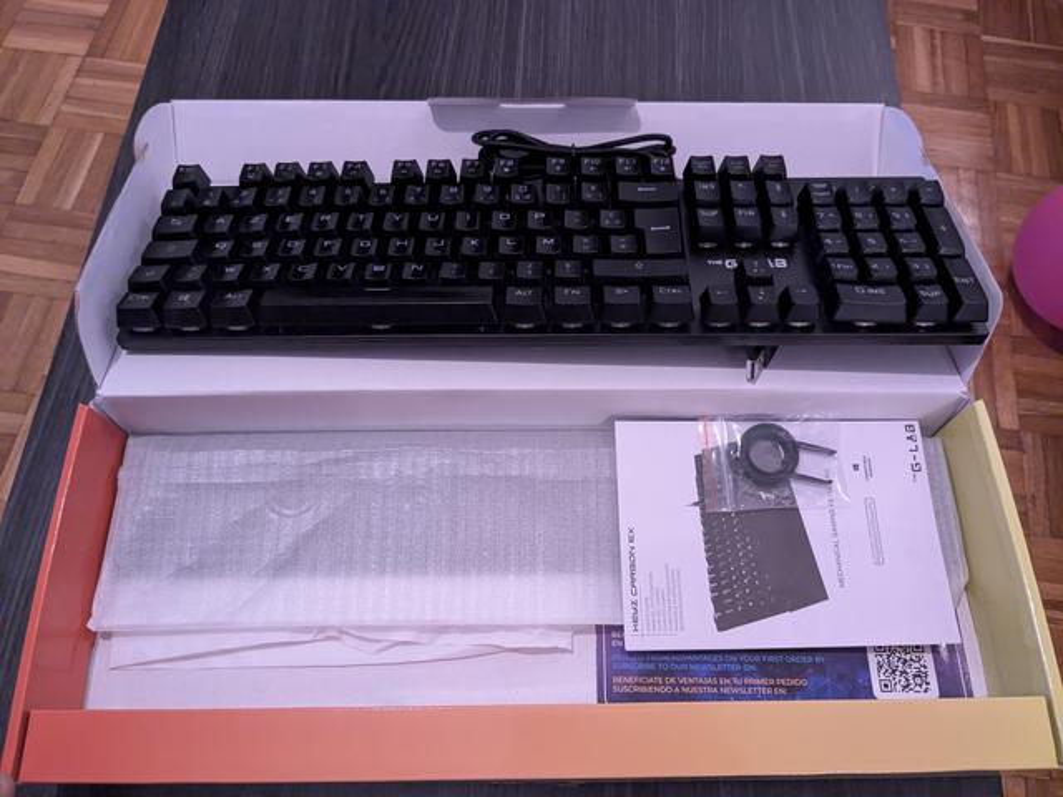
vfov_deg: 51.4
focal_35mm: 27
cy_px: 398
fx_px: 829
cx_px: 532
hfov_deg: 65.3
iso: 1033
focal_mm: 4.38
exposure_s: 1/25
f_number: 1.73
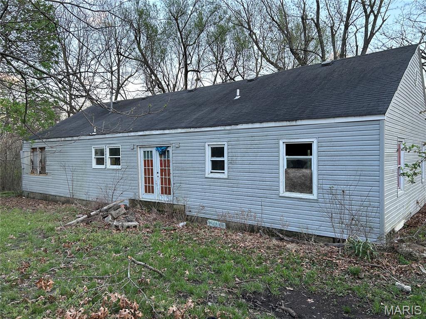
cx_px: 213
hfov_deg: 67.3
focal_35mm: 26
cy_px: 160
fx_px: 320
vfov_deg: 53.1
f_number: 1.5
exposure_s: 1/121
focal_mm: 5.7
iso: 64
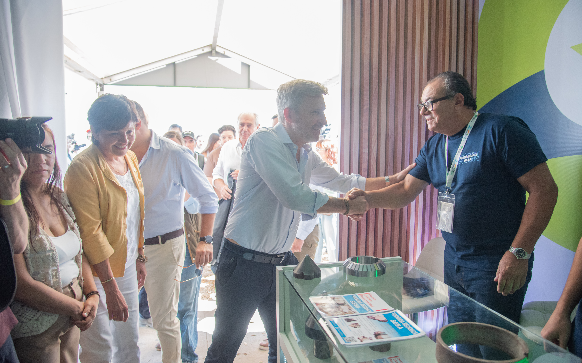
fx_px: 397
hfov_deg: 72.5
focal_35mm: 25
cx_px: 297
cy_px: 175
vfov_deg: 49.3
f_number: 4
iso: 1250
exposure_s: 1/320
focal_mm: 24
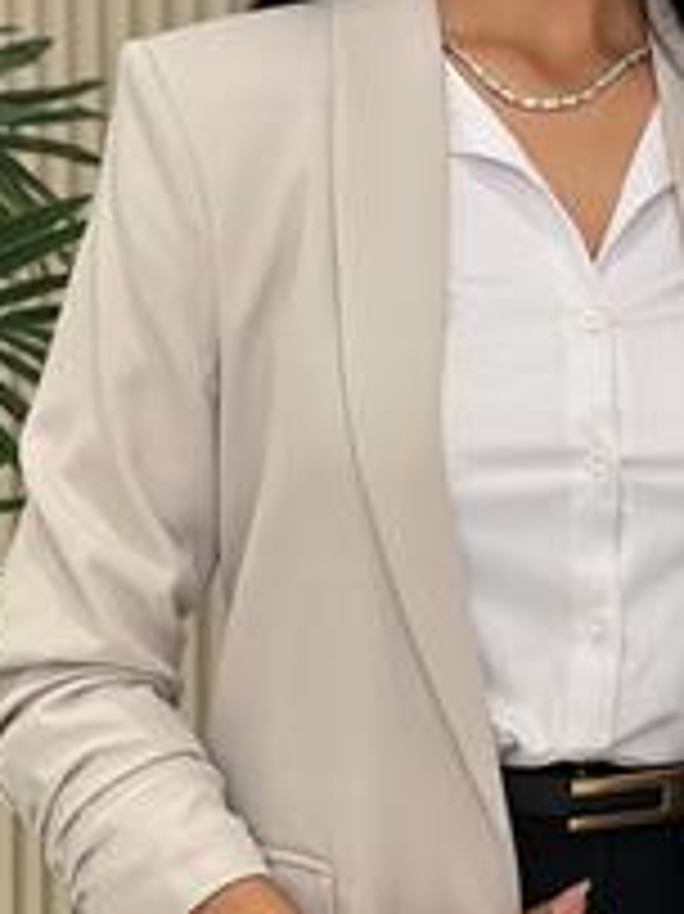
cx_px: 513
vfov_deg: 15.7
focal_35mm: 126
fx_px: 3323
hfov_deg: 11.7
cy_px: 457
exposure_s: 1/414
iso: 80
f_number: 1.78
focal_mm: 6.86
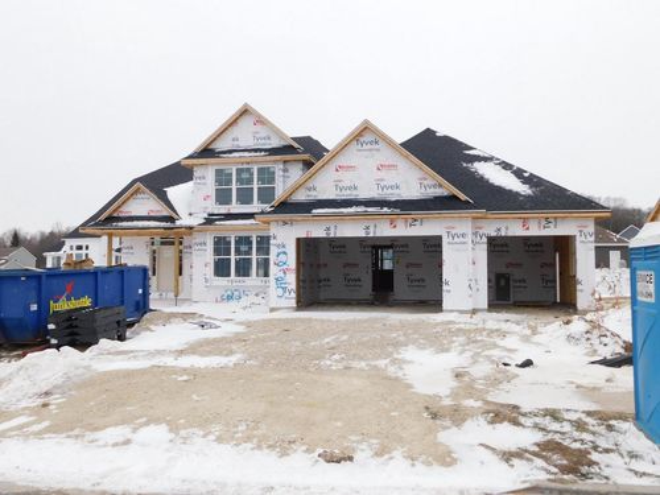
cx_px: 330
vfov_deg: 46.8
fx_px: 572
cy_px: 248
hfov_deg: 60.0
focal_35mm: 30
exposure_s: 1/400
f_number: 3.2
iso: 125
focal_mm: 5.3
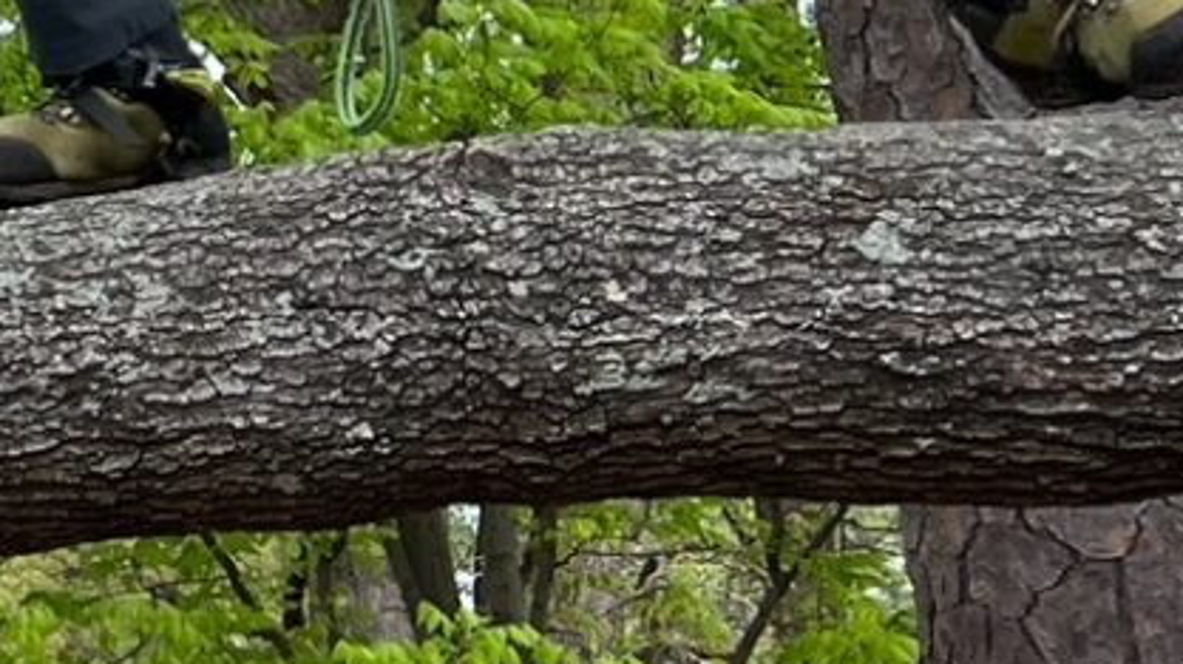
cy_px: -145
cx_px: -1543
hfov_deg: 12.7
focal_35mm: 136
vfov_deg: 8.8
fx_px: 4264
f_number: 1.5
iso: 50
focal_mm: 5.7
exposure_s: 1/1449
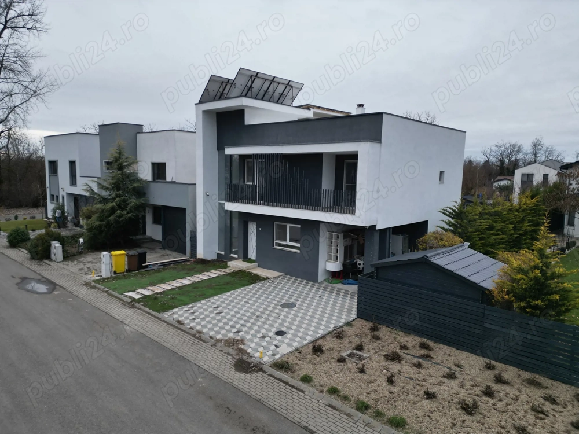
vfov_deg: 56.8
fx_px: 401
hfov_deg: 71.6
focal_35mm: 24
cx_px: 290
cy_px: 217
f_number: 1.7
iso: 140
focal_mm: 6.72
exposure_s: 1/725
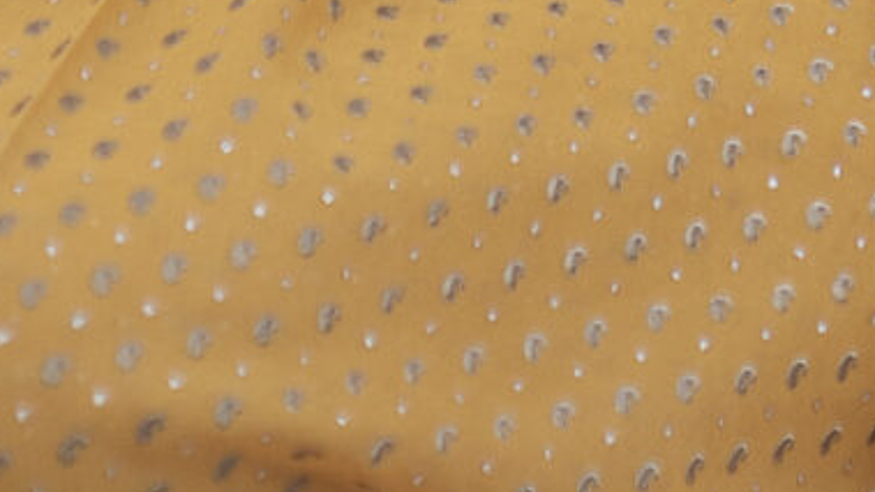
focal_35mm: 602
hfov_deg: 3.6
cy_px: -2081
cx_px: 1476
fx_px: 13964
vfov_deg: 2.0
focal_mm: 85
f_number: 2.5
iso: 400
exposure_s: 1/200
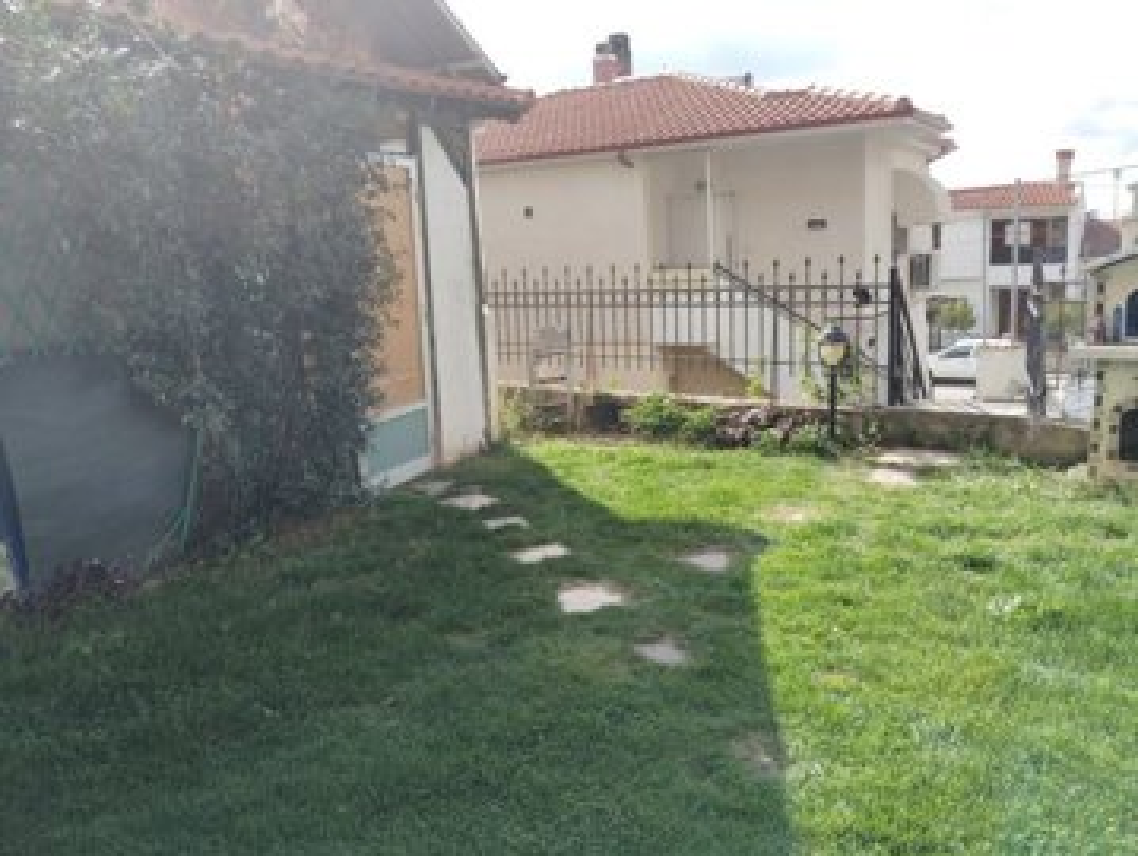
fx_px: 921
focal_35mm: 28
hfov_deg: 63.4
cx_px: 569
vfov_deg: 49.8
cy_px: 428
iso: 50
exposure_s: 1/360
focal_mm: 4.22
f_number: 1.8
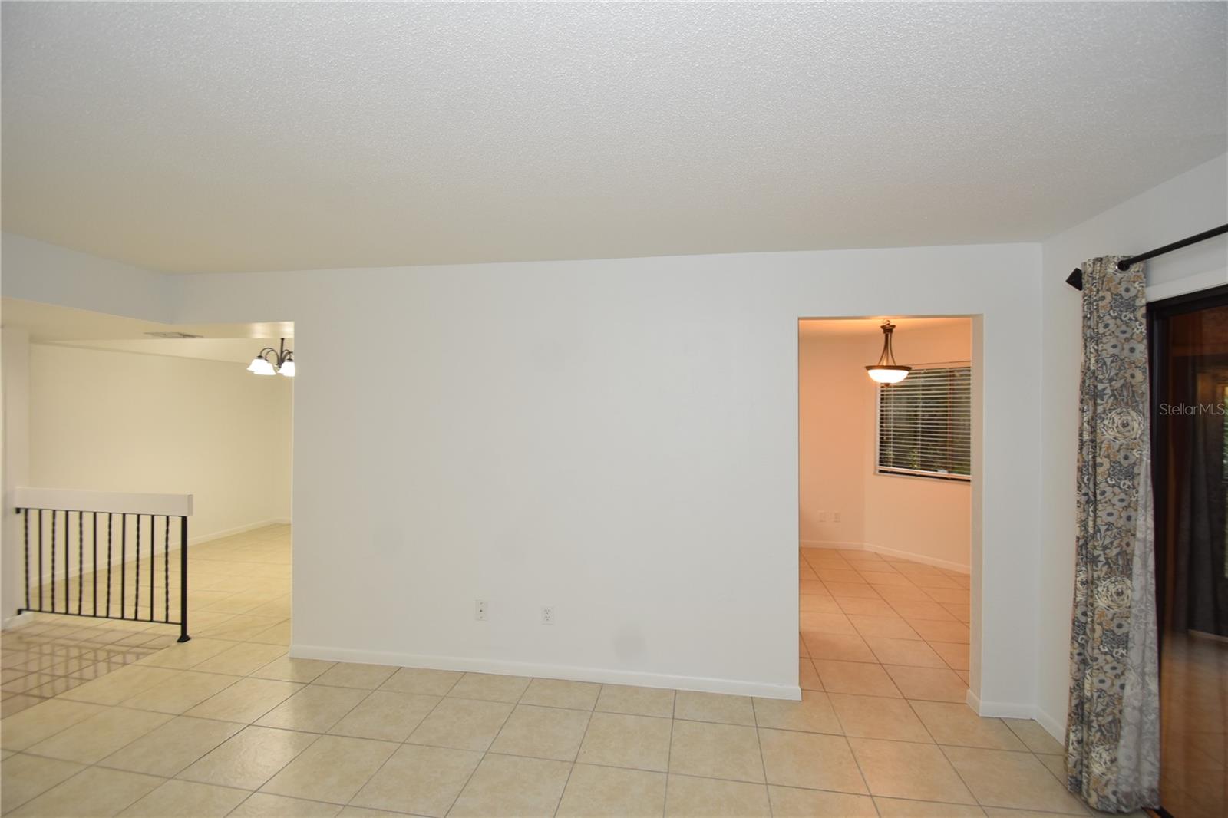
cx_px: 614
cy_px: 409
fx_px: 512
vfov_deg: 77.3
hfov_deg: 100.4
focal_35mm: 15
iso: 450
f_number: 4
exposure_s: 1/60
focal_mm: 10
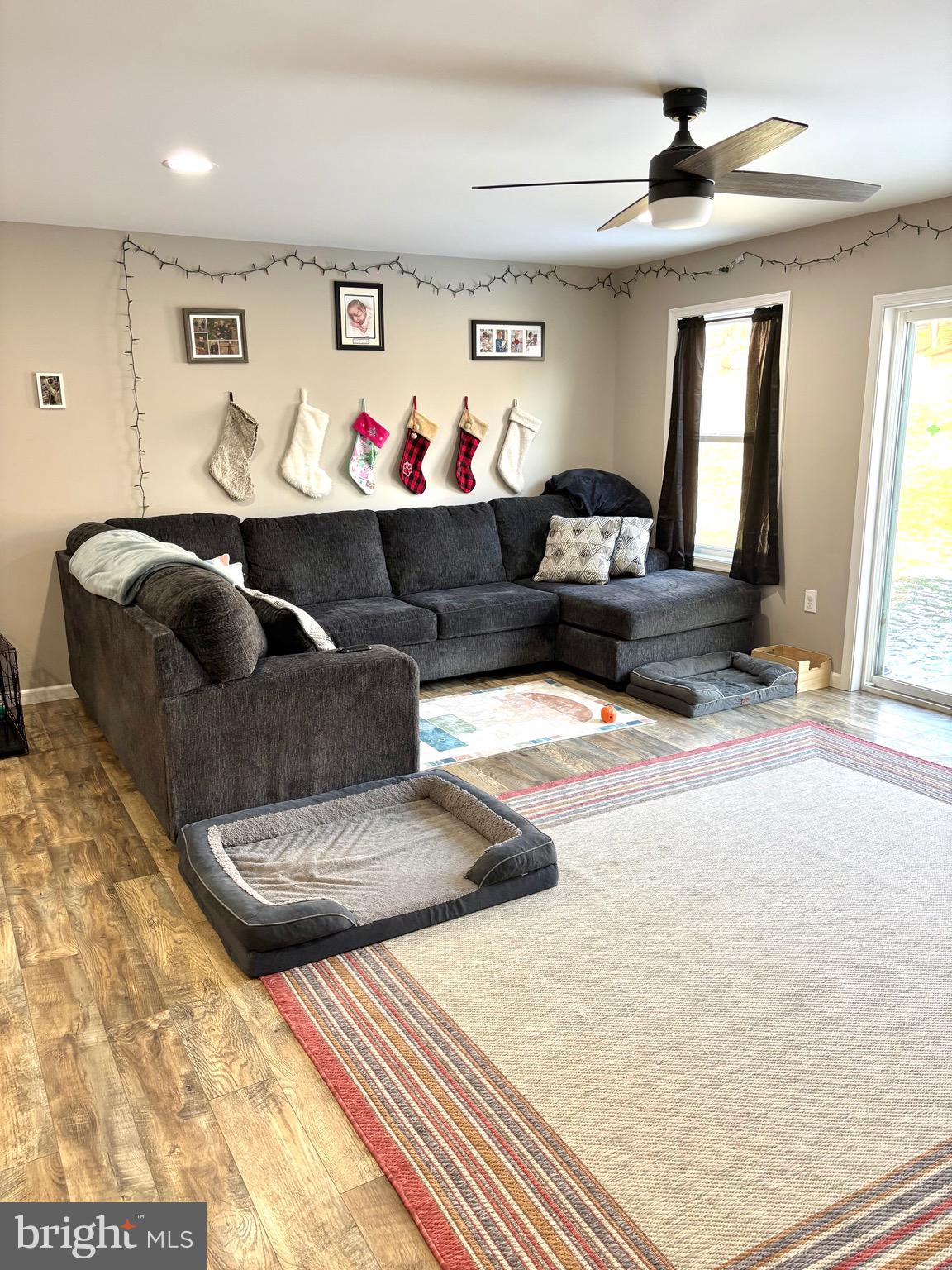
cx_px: 476
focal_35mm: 26
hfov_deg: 53.1
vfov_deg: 67.3
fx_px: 953
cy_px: 635
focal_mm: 5.96
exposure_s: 1/60
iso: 125
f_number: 1.6
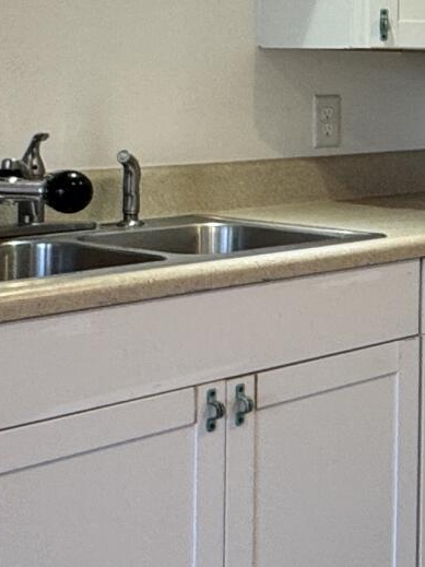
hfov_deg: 16.4
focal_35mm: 81
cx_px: 663
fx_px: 1327
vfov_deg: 23.7
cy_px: 93
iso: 80
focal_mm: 2.22
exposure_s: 1/120
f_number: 2.2
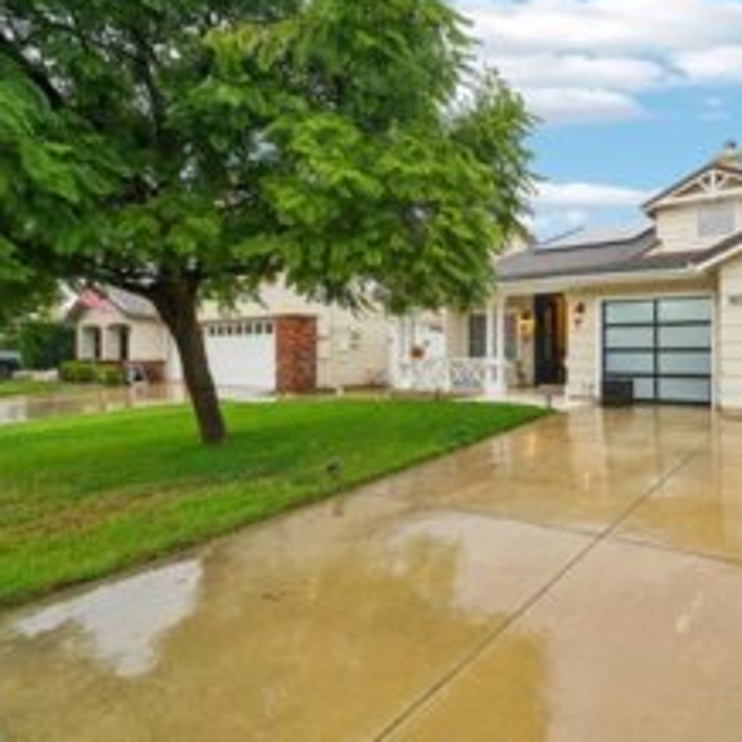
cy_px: 330
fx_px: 461
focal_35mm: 19
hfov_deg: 69.7
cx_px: 599
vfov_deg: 77.4
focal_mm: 12
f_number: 6.3
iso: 125
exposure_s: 1/30
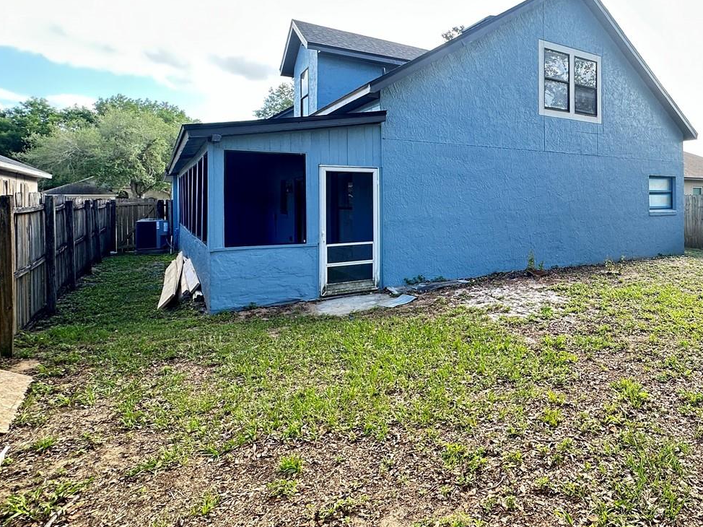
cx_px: 511
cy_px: 197
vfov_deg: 58.1
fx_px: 467
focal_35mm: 23
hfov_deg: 69.9
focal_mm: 2.22
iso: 40
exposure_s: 1/126
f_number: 2.2
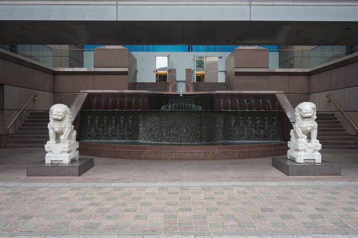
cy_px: 119
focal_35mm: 34
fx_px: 343
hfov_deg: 55.1
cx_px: 179
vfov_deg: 38.3
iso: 320
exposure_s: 1/160
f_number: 4
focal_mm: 23
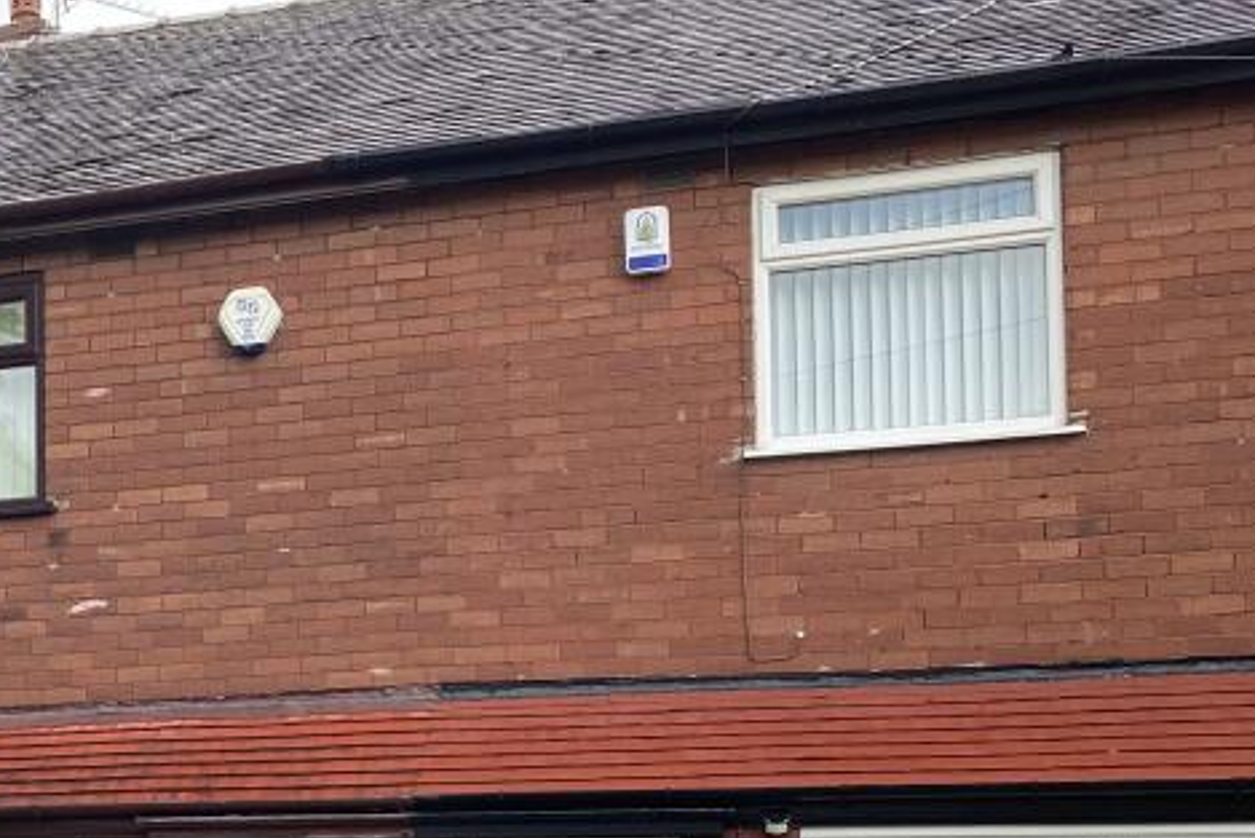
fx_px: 2057
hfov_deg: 31.1
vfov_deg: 22.3
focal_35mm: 59
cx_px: -32
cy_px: 811
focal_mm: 4.25
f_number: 1.8
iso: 32
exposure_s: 1/223
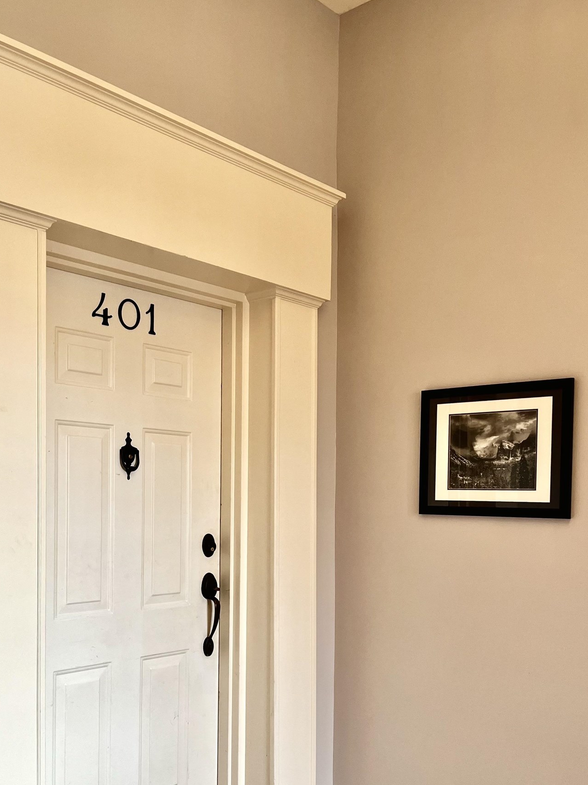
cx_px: 250
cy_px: 518
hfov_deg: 40.6
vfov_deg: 51.7
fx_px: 793
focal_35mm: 35
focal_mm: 5.1
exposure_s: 1/121
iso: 80
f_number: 1.6
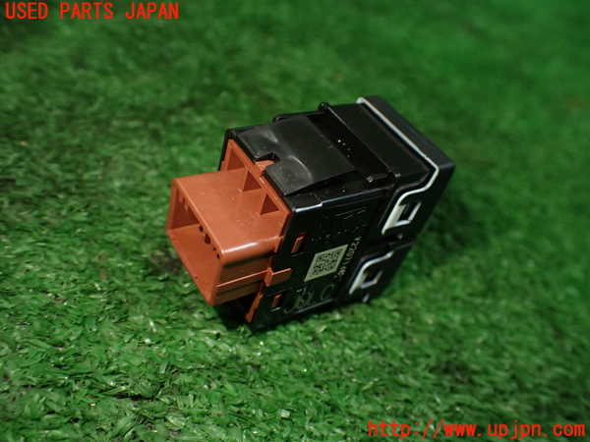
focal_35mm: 30
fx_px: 511
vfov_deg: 46.8
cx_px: 295
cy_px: 221
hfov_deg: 60.0
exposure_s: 1/125
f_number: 2.3
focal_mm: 5.4
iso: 400
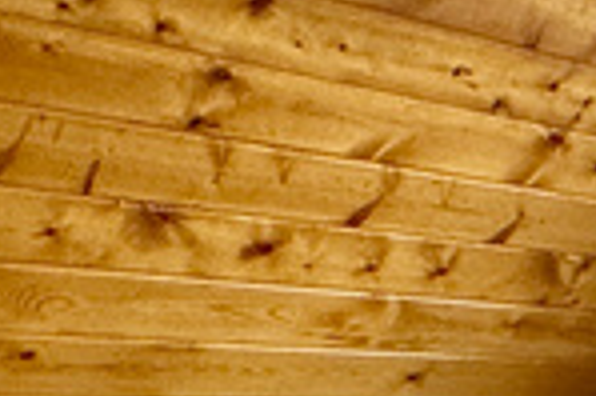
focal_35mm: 100
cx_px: 1160
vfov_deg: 12.0
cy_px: 824
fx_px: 1654
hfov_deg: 16.2
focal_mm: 2.22
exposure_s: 1/120
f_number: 2.2
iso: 64
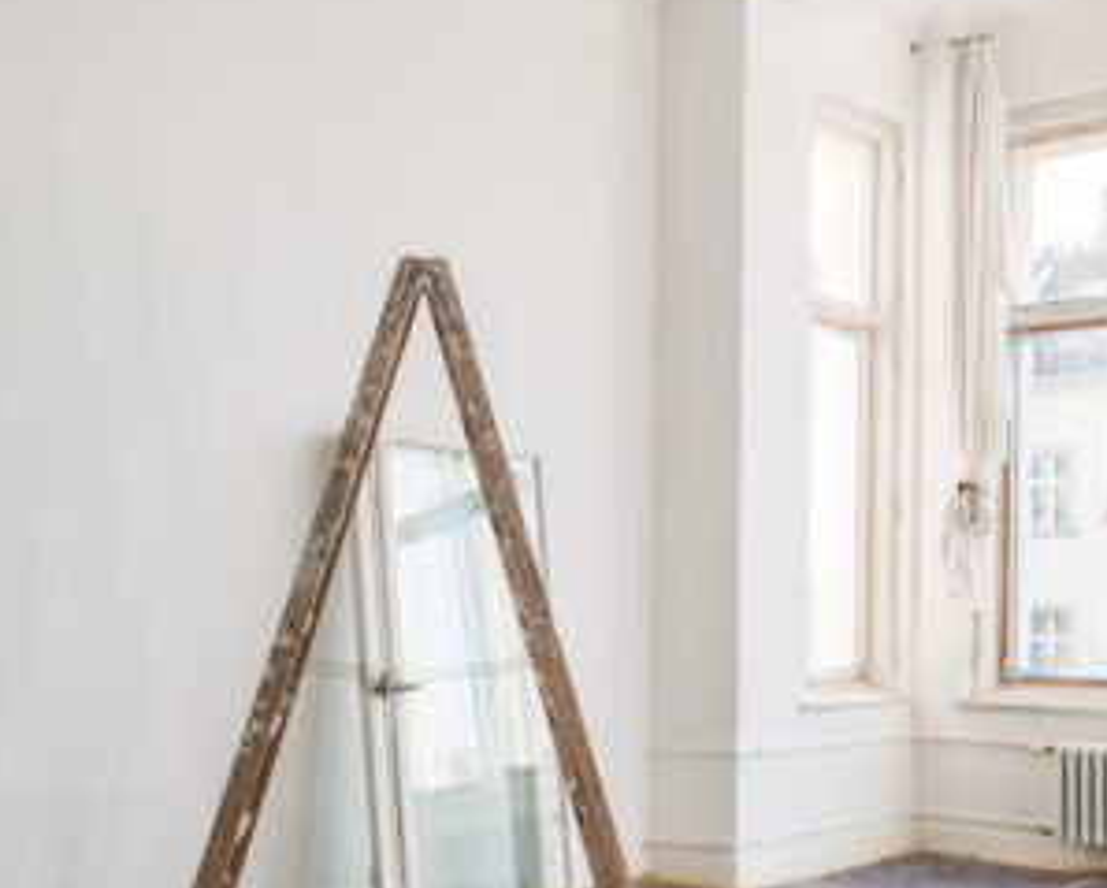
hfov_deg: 39.8
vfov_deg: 32.5
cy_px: 598
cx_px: 747
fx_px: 1509
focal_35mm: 46
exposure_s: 1/340
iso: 200
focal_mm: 13.8
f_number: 4.5
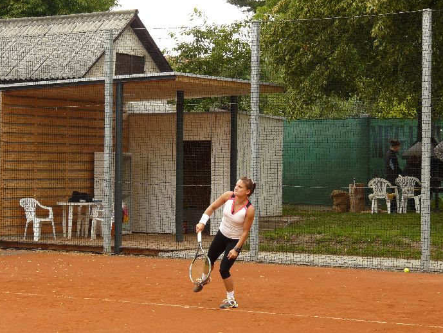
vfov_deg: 14.6
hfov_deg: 19.4
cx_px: 202
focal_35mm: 101
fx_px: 1293
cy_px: 146
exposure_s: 1/160
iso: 100
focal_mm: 14.3
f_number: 4
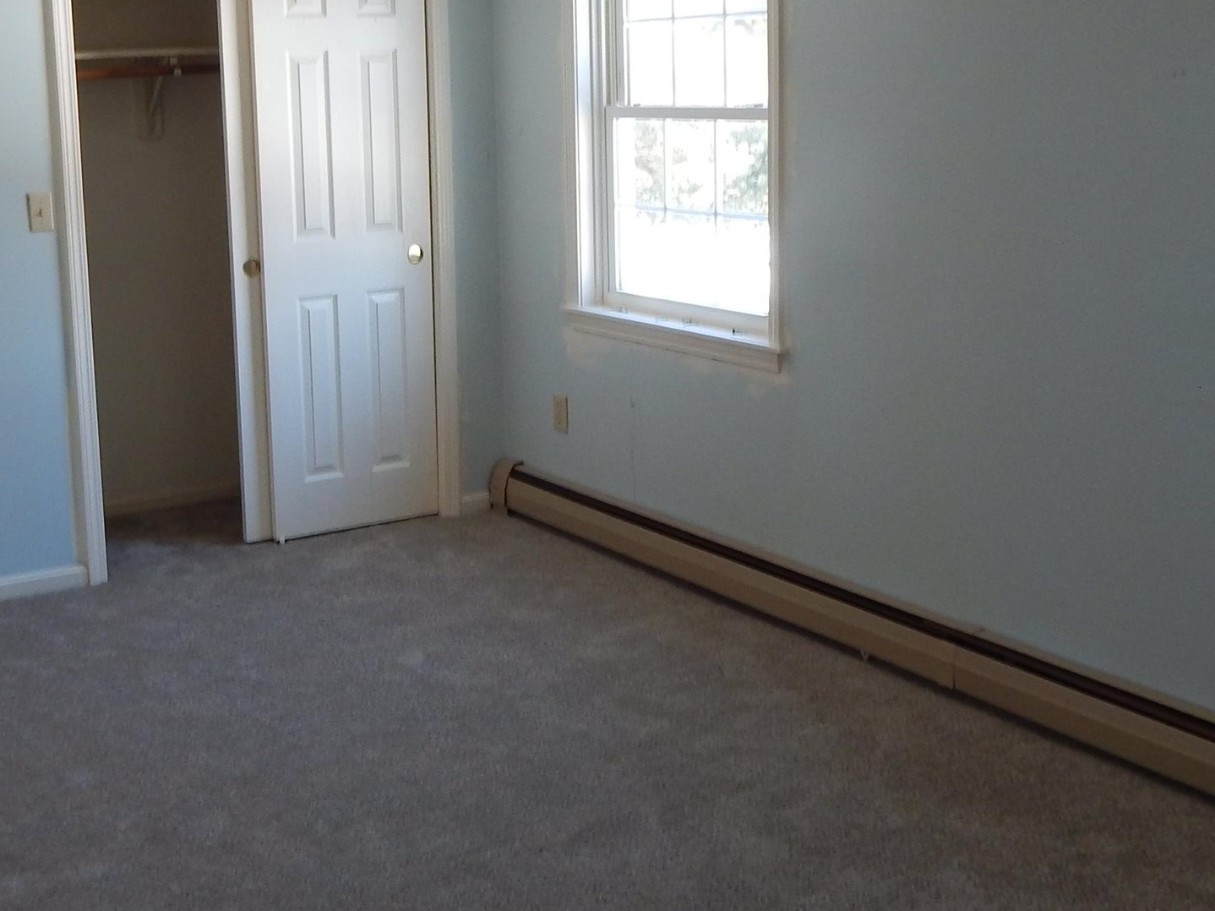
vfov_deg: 30.8
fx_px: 1649
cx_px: 459
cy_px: 362
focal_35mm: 47
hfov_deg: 40.2
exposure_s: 1/30
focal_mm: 4
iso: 125
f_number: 3
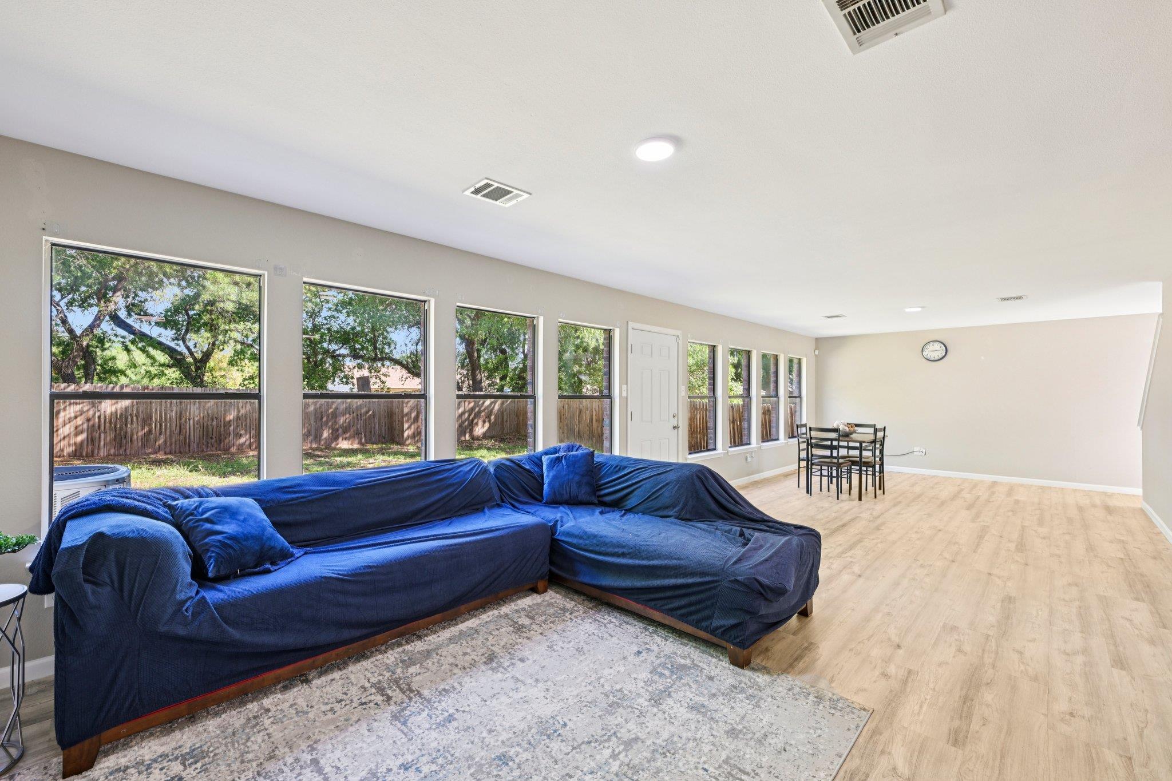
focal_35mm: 15
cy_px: 390
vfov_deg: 77.3
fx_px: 488
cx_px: 586
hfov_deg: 100.4
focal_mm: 15
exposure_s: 1/15
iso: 280
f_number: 6.7
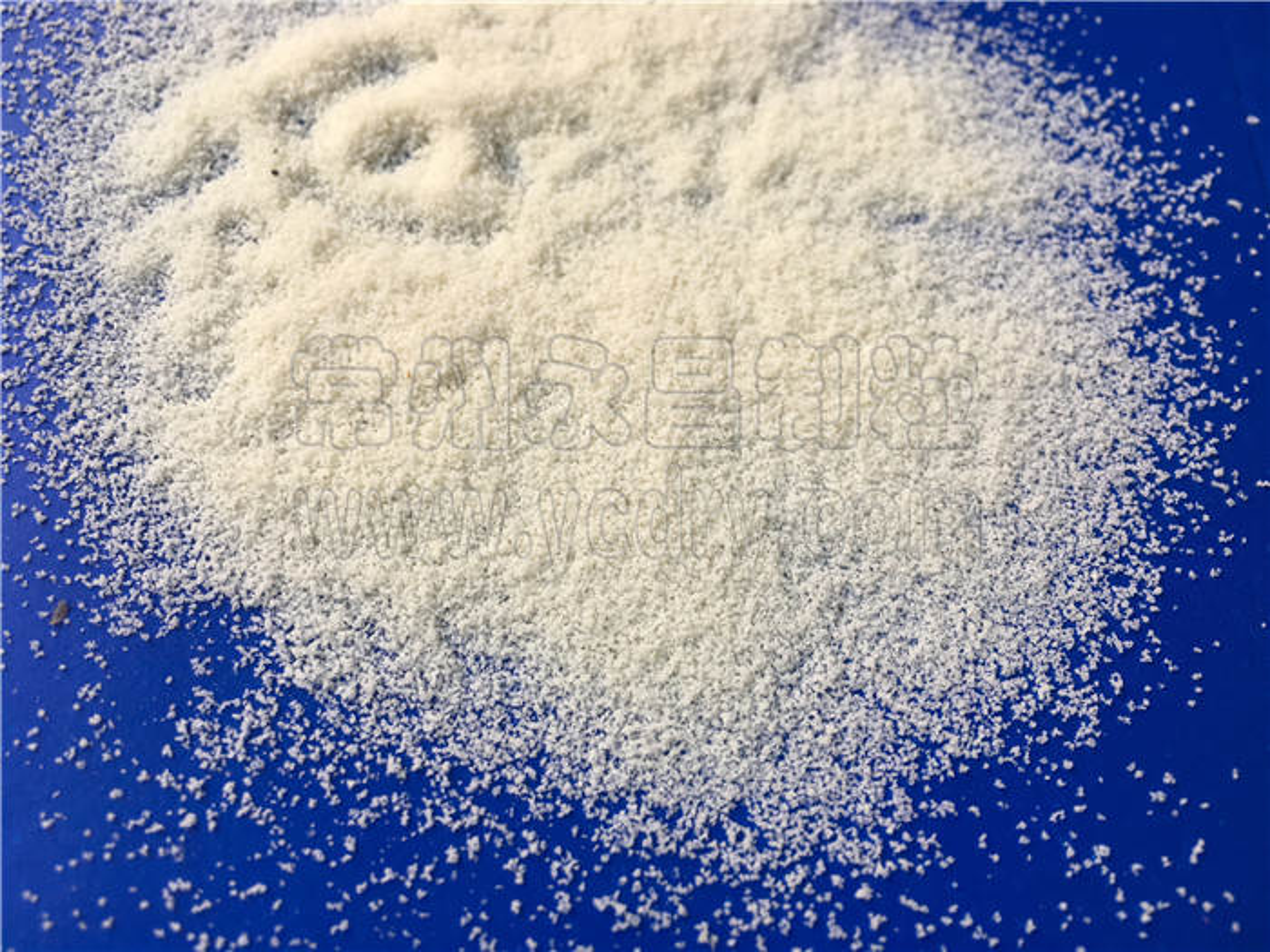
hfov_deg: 61.7
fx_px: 1064
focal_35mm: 29
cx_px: 635
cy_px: 476
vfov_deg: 48.2
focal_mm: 4.15
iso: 40
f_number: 2.2
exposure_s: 1/100
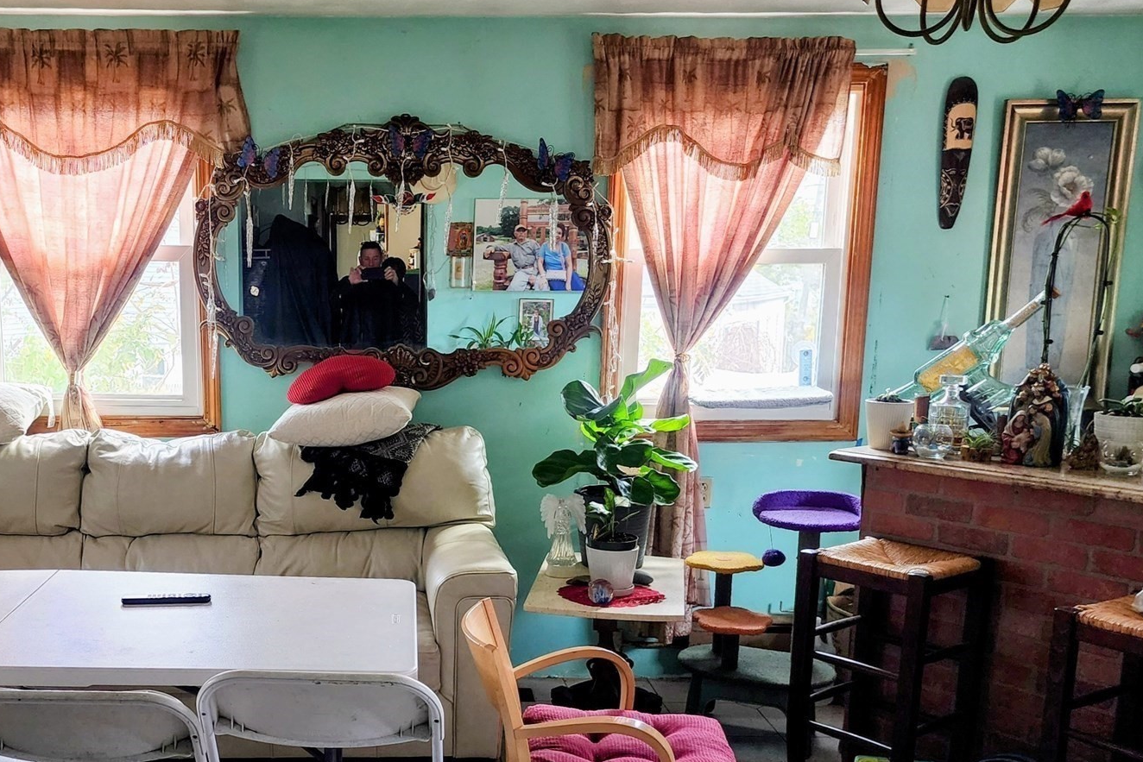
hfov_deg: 51.1
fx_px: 1175
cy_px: 515
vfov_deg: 35.6
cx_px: 403
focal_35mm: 37
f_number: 1.8
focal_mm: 6.4
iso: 500
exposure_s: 1/120
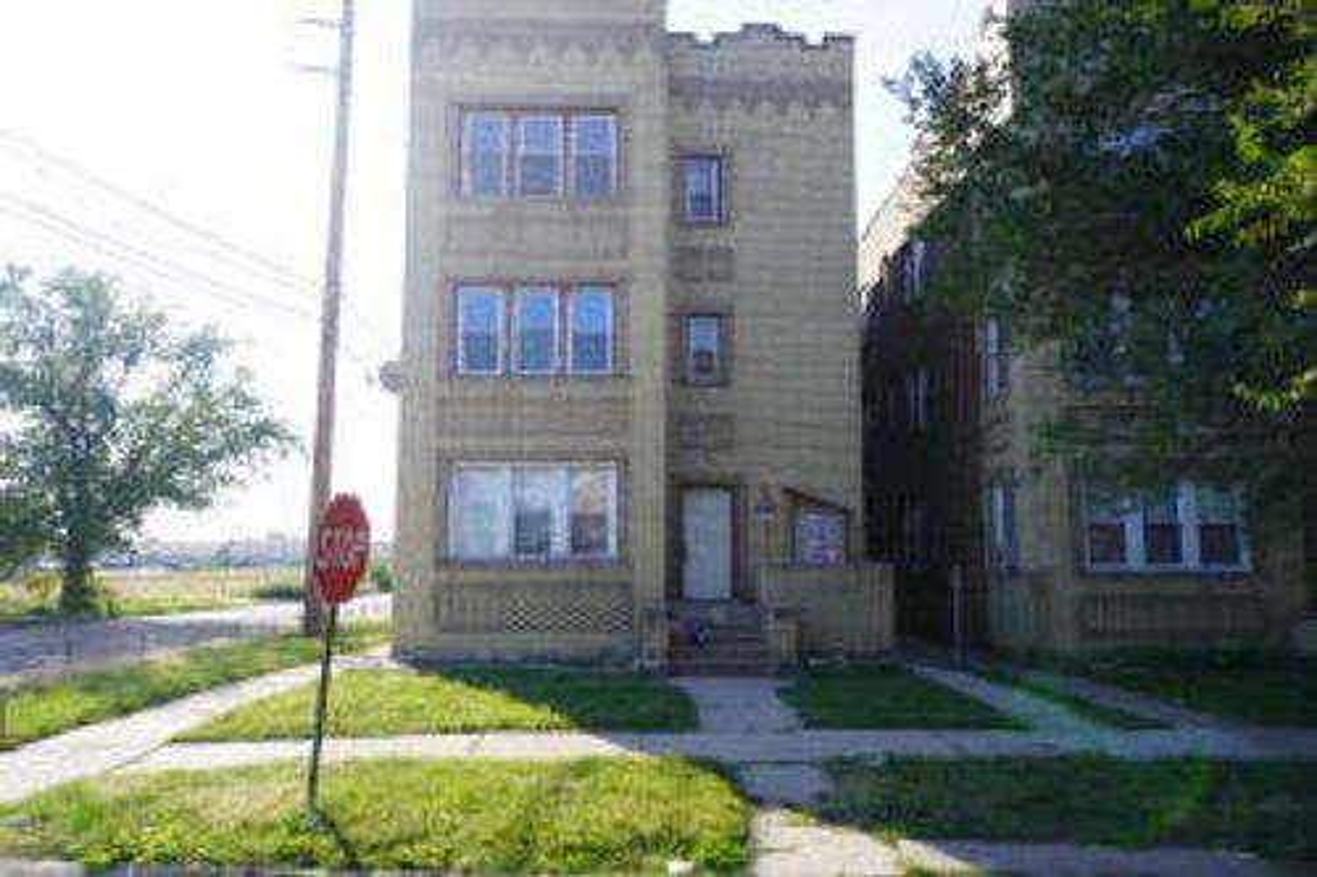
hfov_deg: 67.4
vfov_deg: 47.9
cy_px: 438
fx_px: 987
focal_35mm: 27
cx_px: 658
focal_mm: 18
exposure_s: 1/200
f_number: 5
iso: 100
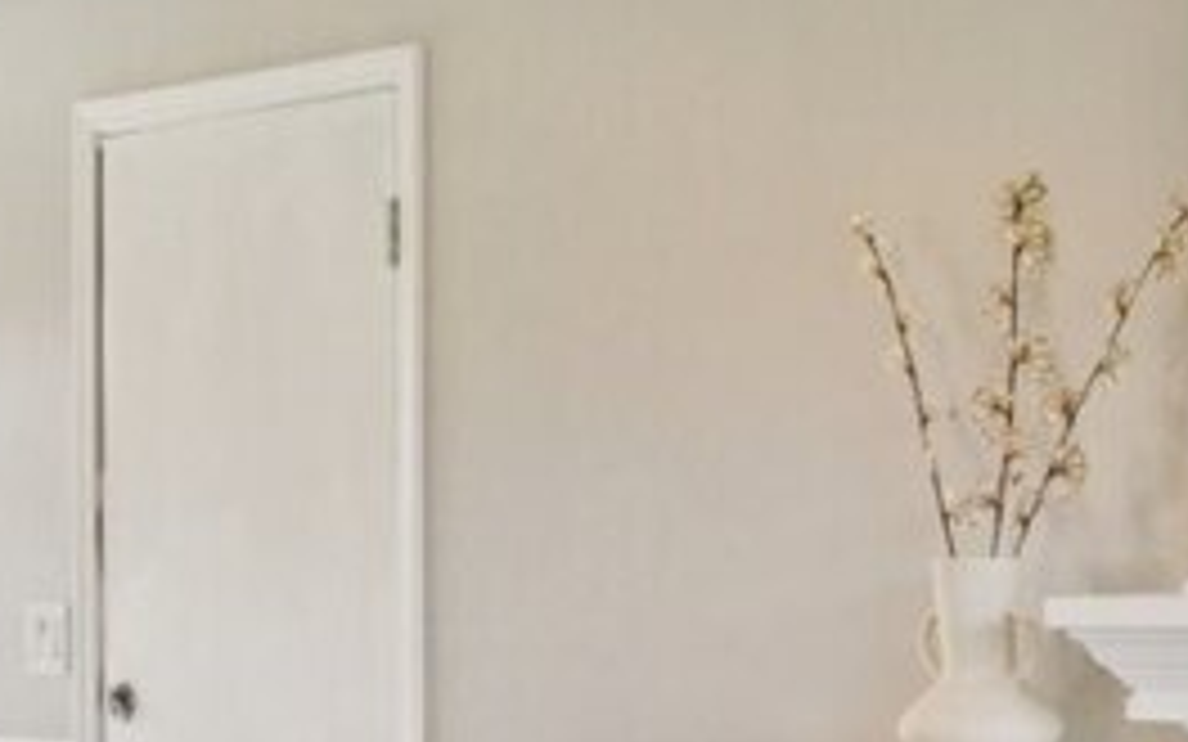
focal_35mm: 92
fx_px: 2979
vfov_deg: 14.1
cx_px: 1426
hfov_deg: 21.0
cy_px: 618
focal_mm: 17
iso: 400
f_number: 8
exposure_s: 1/30
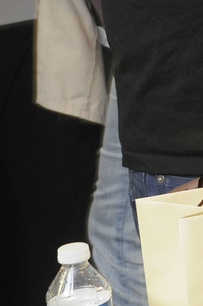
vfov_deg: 8.8
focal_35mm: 227
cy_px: -189
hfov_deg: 6.0
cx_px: 253
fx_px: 1925
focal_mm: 38
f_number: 5.6
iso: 1000
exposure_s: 1/50
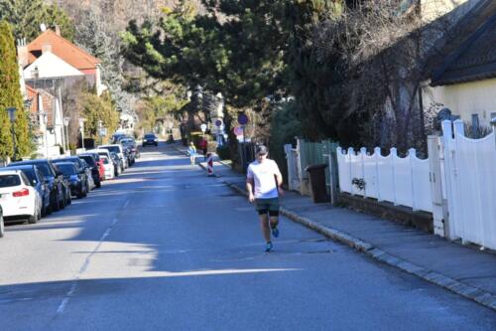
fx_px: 2169
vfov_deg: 8.7
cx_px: 248
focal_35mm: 158
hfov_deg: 13.0
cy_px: 166
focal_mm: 105
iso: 2000
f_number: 14
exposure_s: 1/800
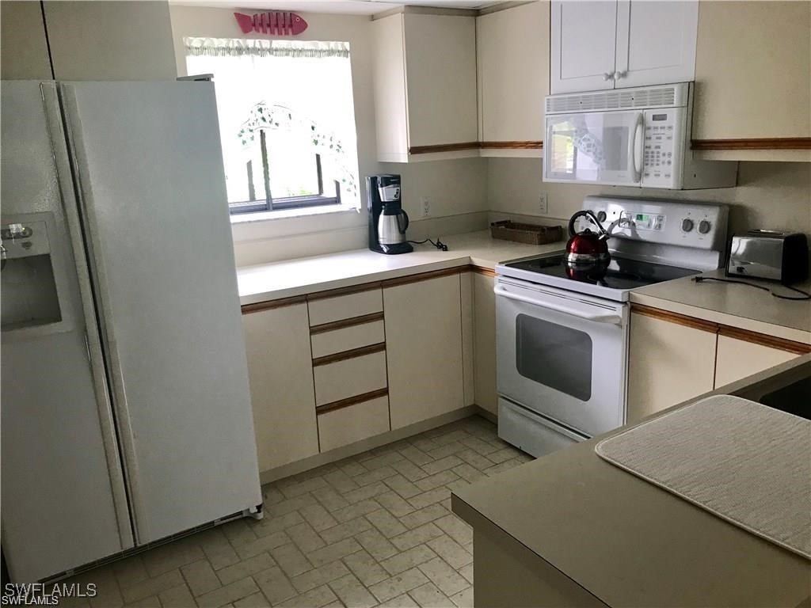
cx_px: 406
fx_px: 656
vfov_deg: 49.7
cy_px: 304
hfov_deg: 63.4
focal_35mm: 28
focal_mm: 3.99
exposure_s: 1/24
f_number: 1.8
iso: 40
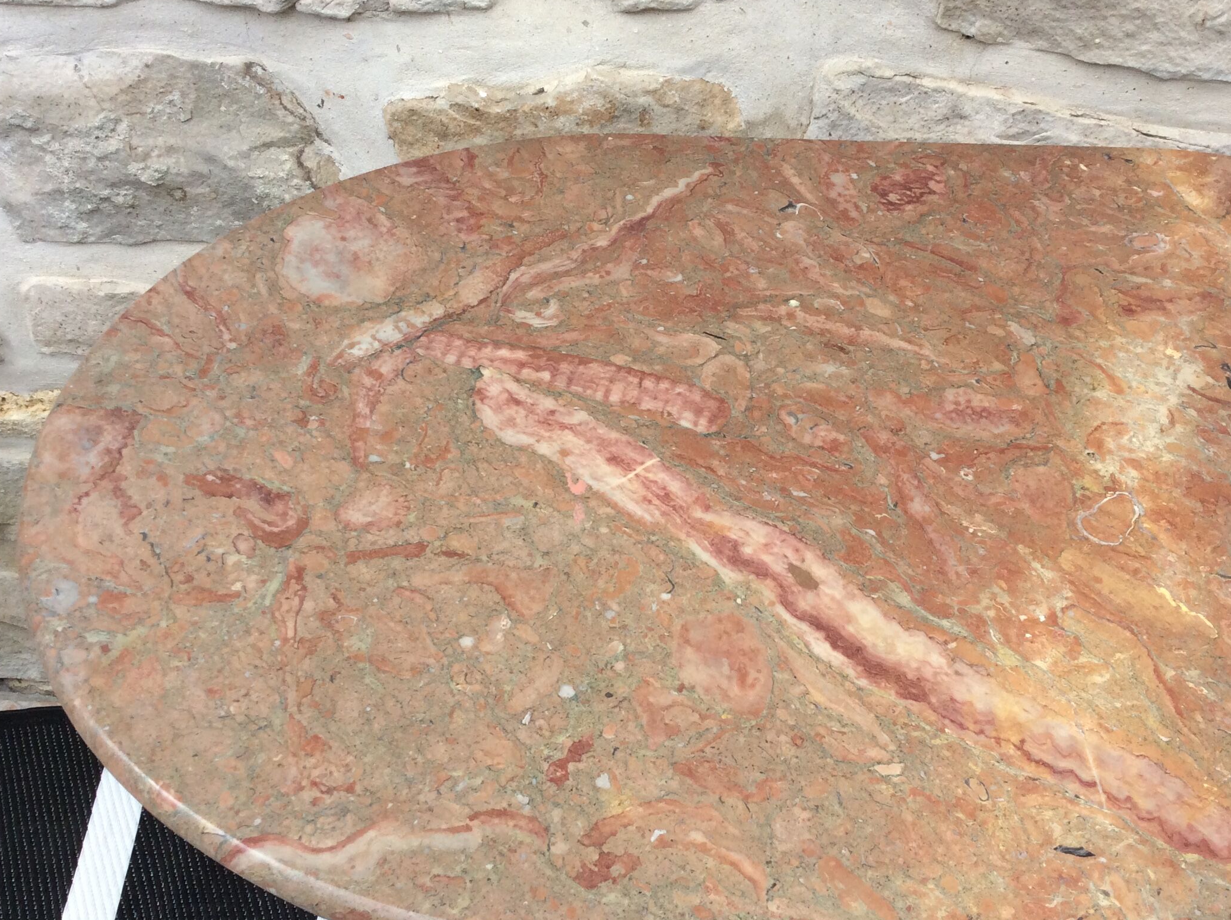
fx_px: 1420
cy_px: 447
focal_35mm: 40
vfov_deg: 35.9
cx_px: 705
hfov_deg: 46.7
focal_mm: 3.3
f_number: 2.4
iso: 32
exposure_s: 1/114
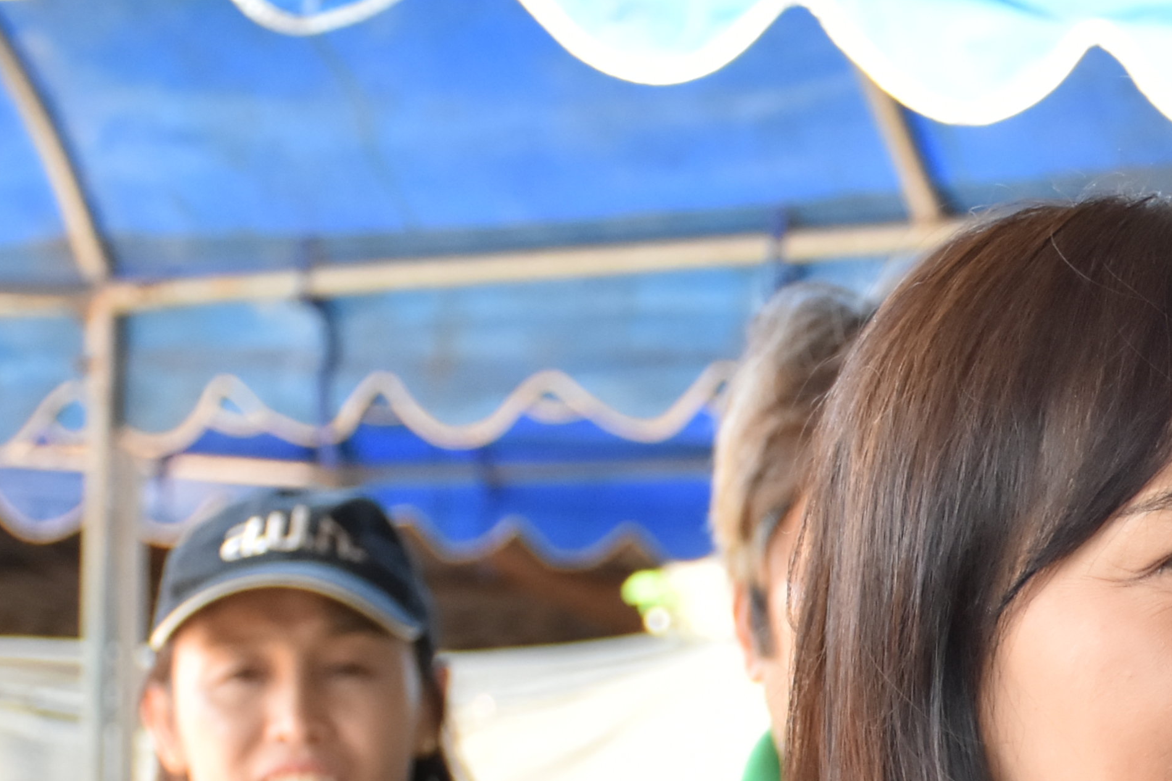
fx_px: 6478
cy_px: 1025
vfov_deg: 6.8
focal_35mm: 199
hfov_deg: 10.2
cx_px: 1381
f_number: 4.5
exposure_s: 1/500
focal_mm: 42
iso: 1000
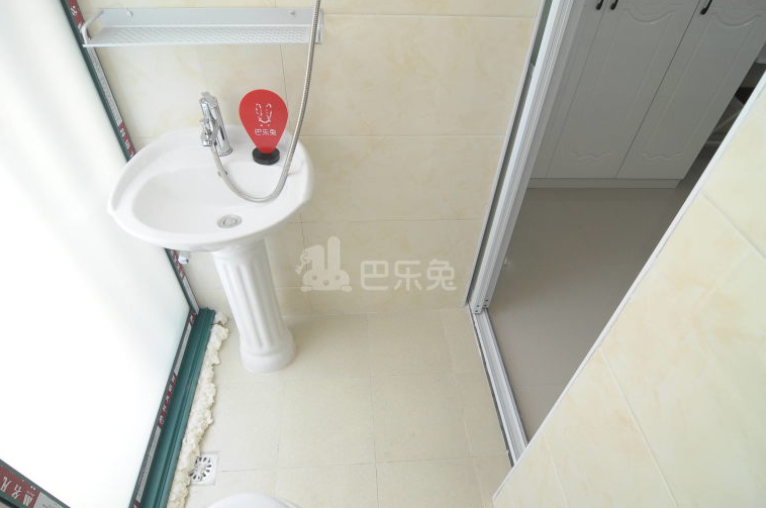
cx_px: 376
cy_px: 265
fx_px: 404
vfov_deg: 64.4
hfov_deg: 87.0
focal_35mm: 19
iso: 500
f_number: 6.3
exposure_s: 1/60
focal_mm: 12
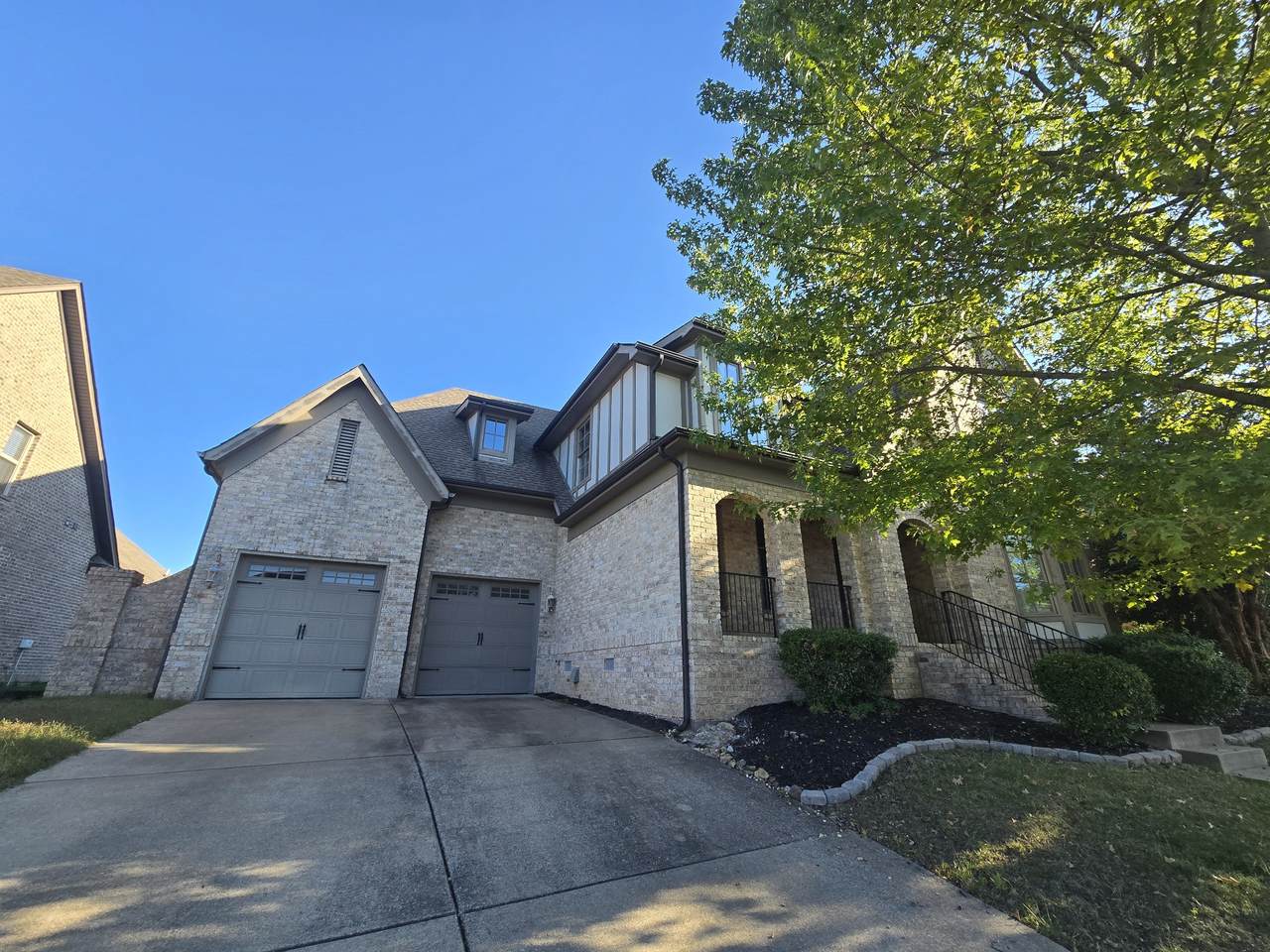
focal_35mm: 13
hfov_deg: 106.2
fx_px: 477
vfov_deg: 89.9
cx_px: 635
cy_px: 476
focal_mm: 2.2
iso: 50
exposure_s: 1/565
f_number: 2.2
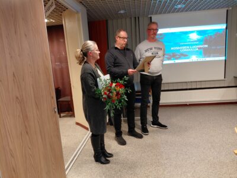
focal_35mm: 25
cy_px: 89
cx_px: 118
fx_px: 171
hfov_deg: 69.4
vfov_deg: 54.9
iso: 400
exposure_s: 1/30
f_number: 1.8
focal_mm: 4.69
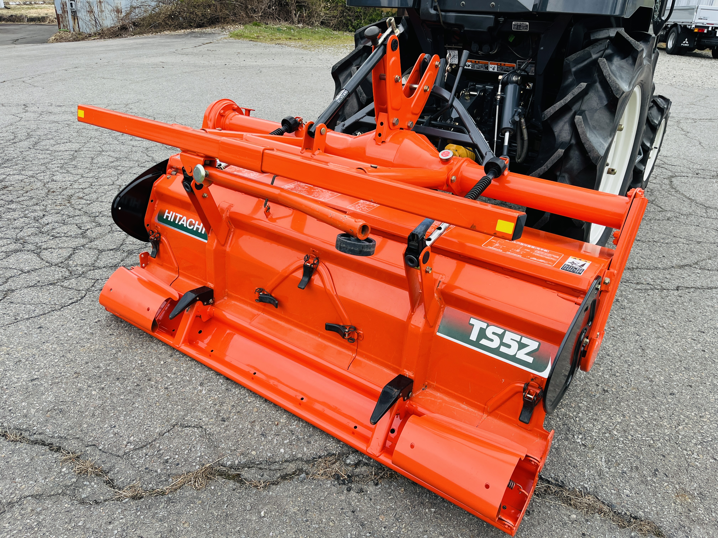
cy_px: 269
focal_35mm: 26
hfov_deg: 67.3
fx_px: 539
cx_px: 359
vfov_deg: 53.1
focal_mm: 5.1
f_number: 1.6
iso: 50
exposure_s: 1/504
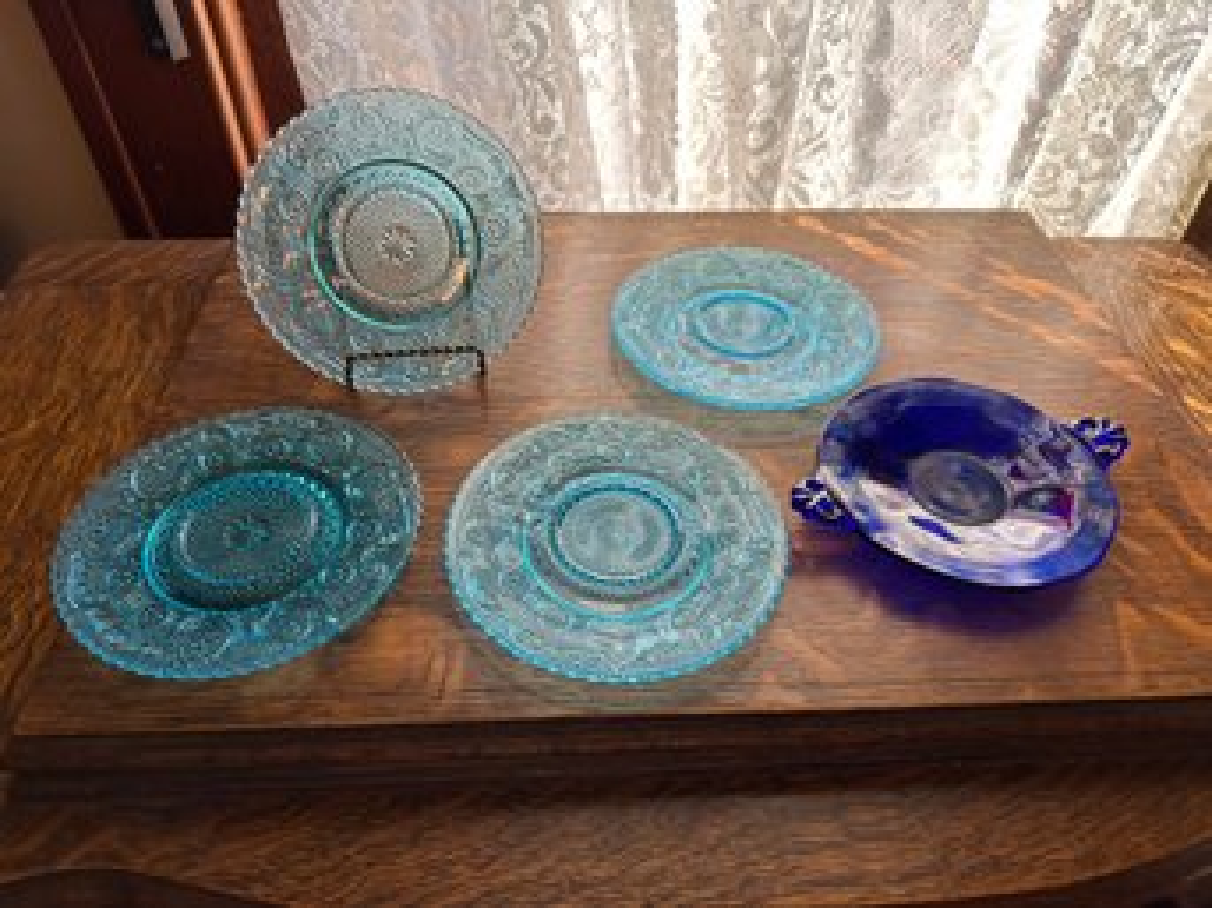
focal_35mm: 24
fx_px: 840
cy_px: 454
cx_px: 606
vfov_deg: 56.8
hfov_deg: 71.6
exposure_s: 1/296
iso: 80
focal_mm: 6.86
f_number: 1.78
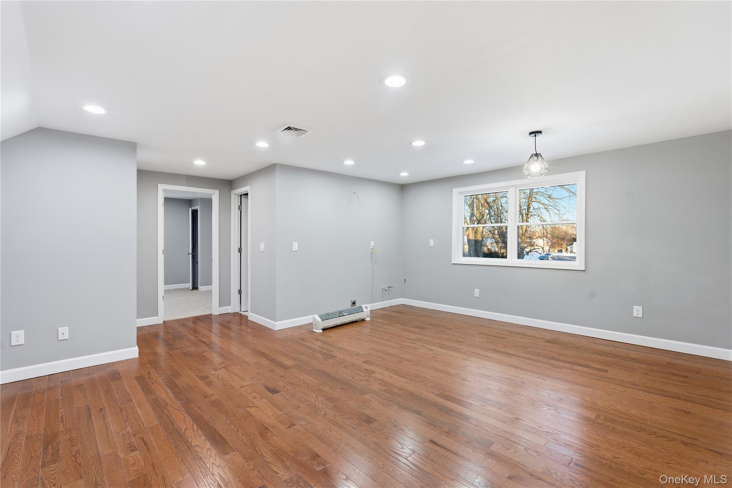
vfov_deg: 73.7
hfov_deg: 96.7
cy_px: 244
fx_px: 325
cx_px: 366
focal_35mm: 16
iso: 100
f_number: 8
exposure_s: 1/10
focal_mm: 16
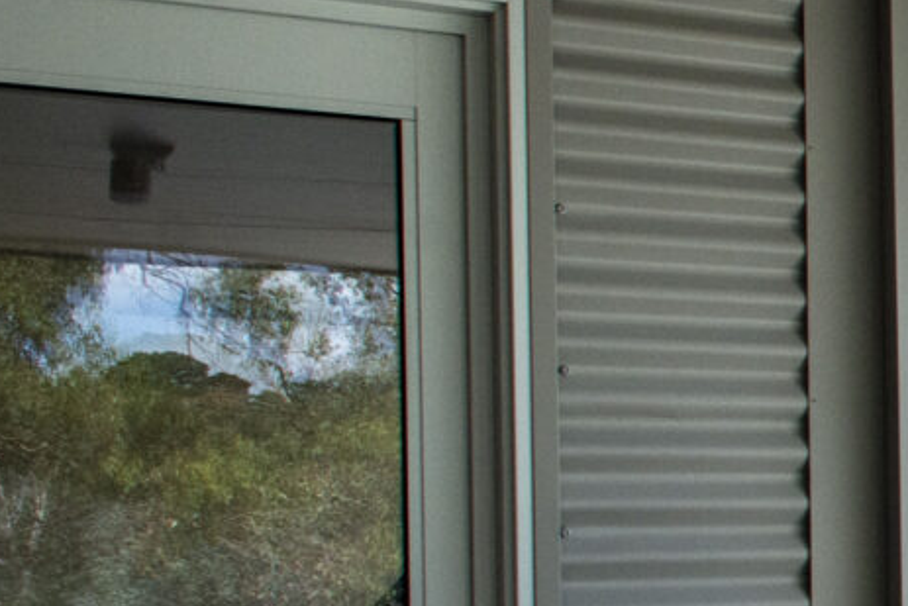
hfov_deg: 14.8
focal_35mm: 94
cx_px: 2106
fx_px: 2371
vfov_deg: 14.4
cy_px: 556
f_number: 11
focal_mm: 17
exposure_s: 1/400
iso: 800
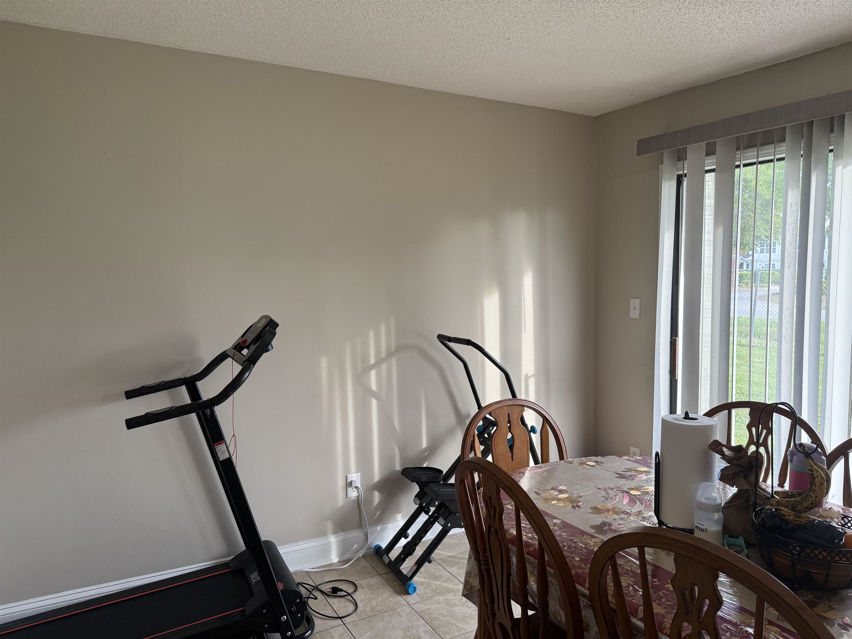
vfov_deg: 56.8
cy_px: 320
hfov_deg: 71.6
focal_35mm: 24
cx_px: 426
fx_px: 591
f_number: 1.78
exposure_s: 1/144
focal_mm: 6.76
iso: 160
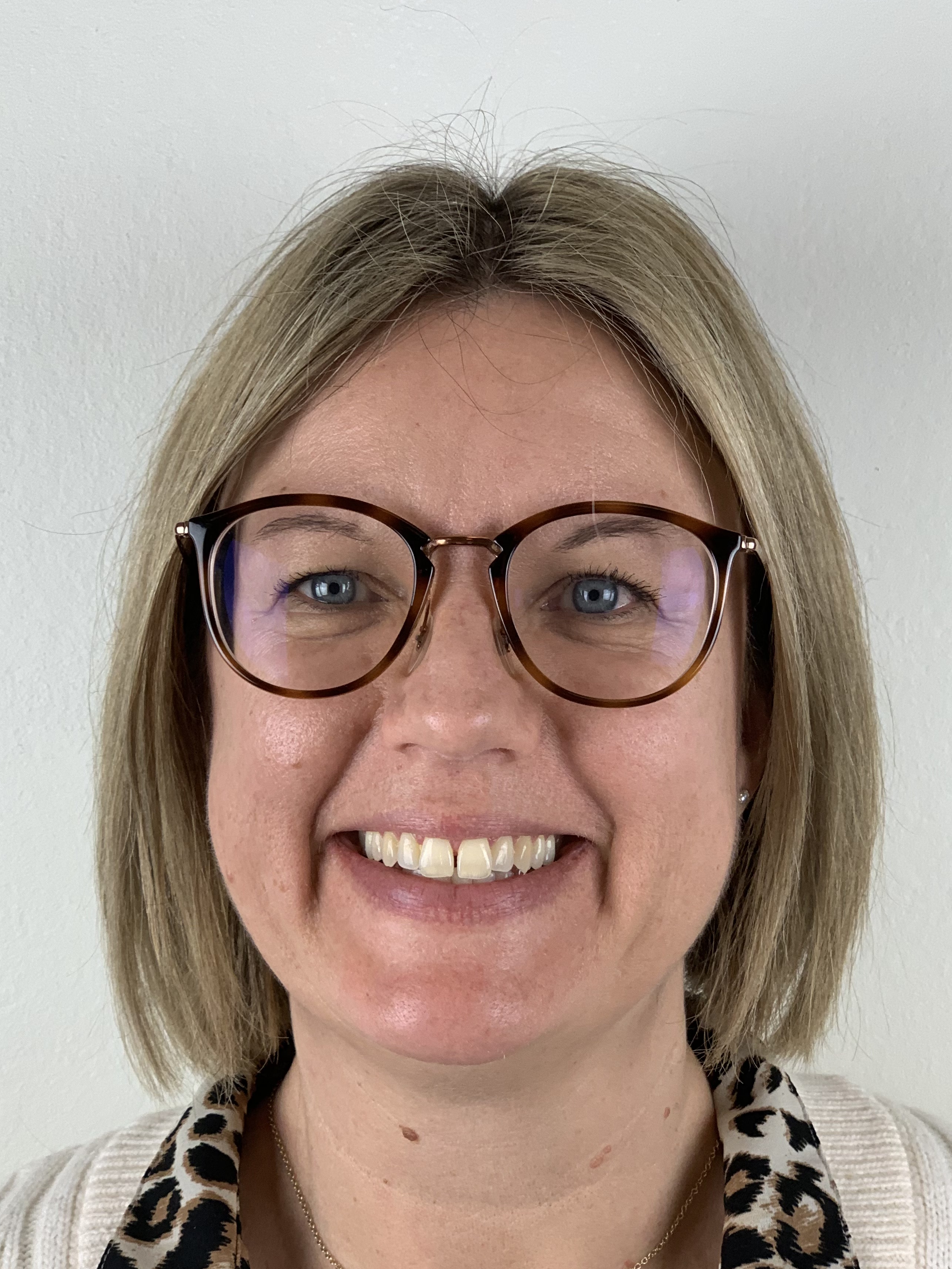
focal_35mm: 61
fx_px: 2237
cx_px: 453
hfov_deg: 24.0
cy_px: 718
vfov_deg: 31.6
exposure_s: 1/100
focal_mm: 6
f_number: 2.4
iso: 100
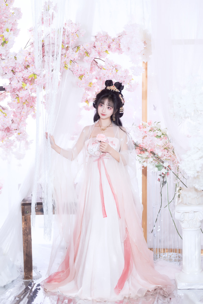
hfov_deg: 16.1
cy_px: 152
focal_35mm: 85
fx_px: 719
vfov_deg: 23.9
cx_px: 102
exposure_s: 1/400
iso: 200
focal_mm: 85
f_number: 1.4
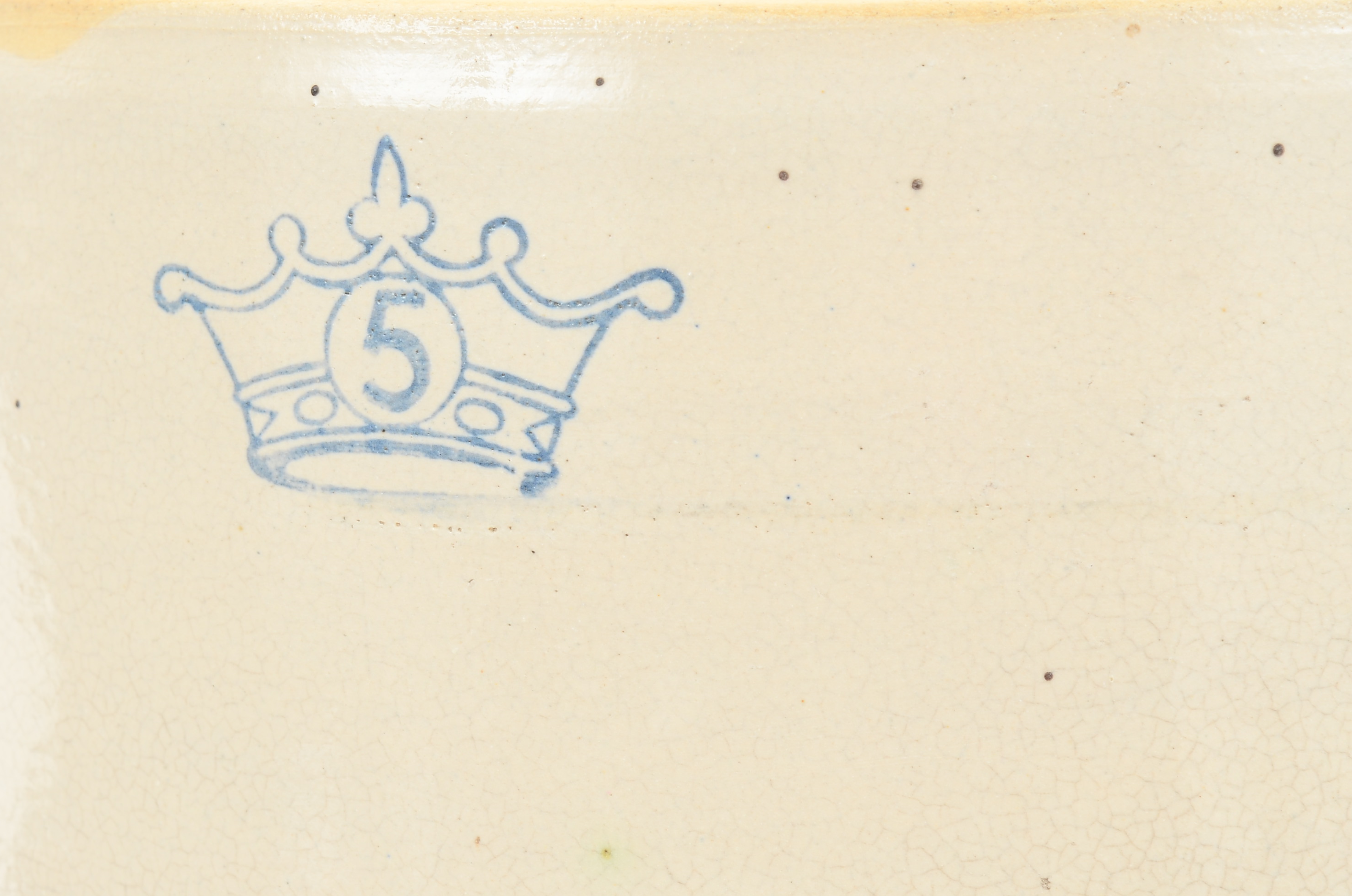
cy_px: 350
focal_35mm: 104
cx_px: 524
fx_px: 3884
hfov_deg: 19.7
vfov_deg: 13.1
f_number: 10
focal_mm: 55
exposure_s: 1/80
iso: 320
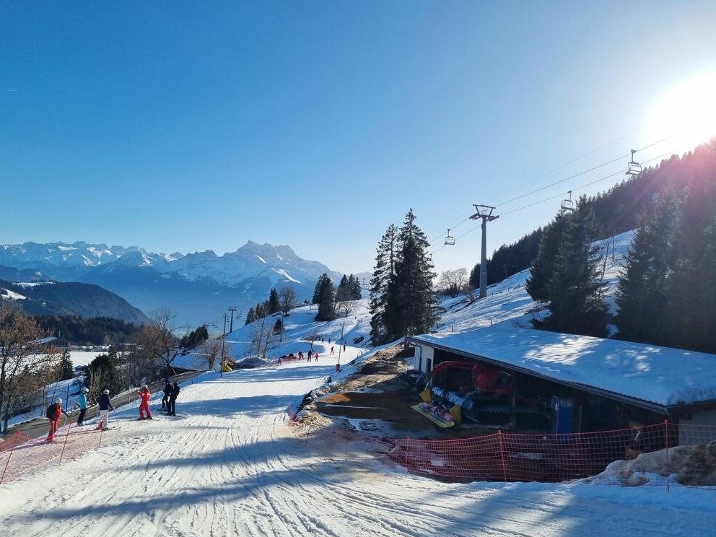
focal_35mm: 27
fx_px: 558
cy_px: 261
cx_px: 345
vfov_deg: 51.3
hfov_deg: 65.3
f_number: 1.8
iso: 50
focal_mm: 5.4
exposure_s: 1/4128
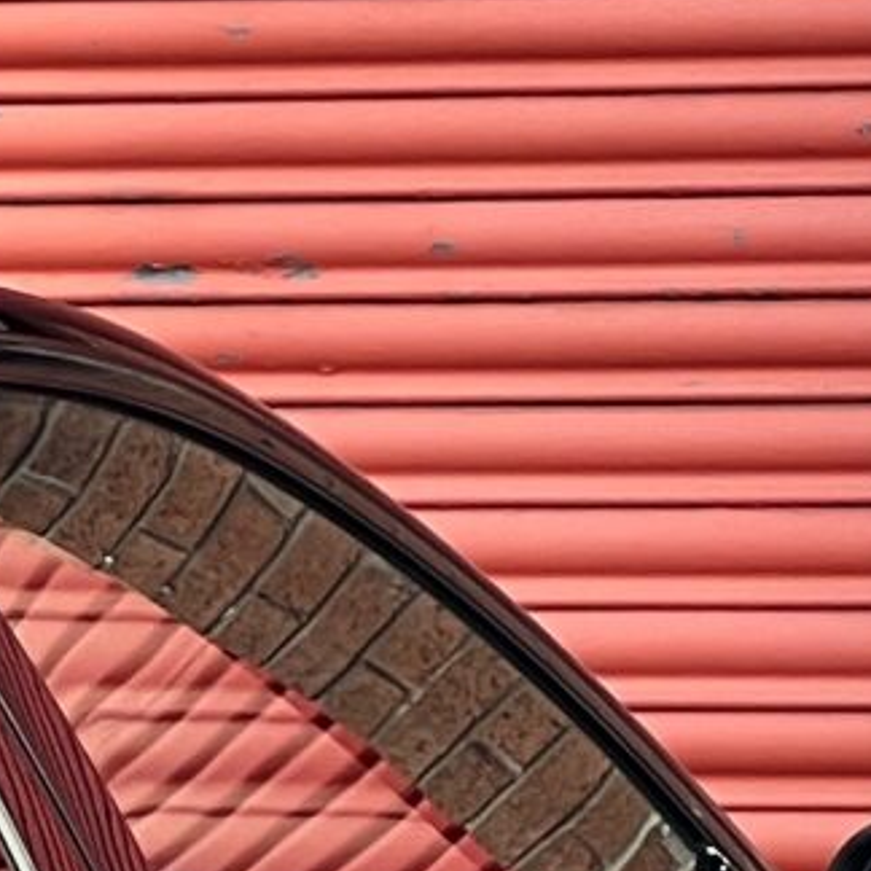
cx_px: -1761
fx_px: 15287
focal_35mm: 537
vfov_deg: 3.3
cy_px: 1422
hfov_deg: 3.2
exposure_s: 1/99
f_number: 2.8
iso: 32
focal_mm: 9
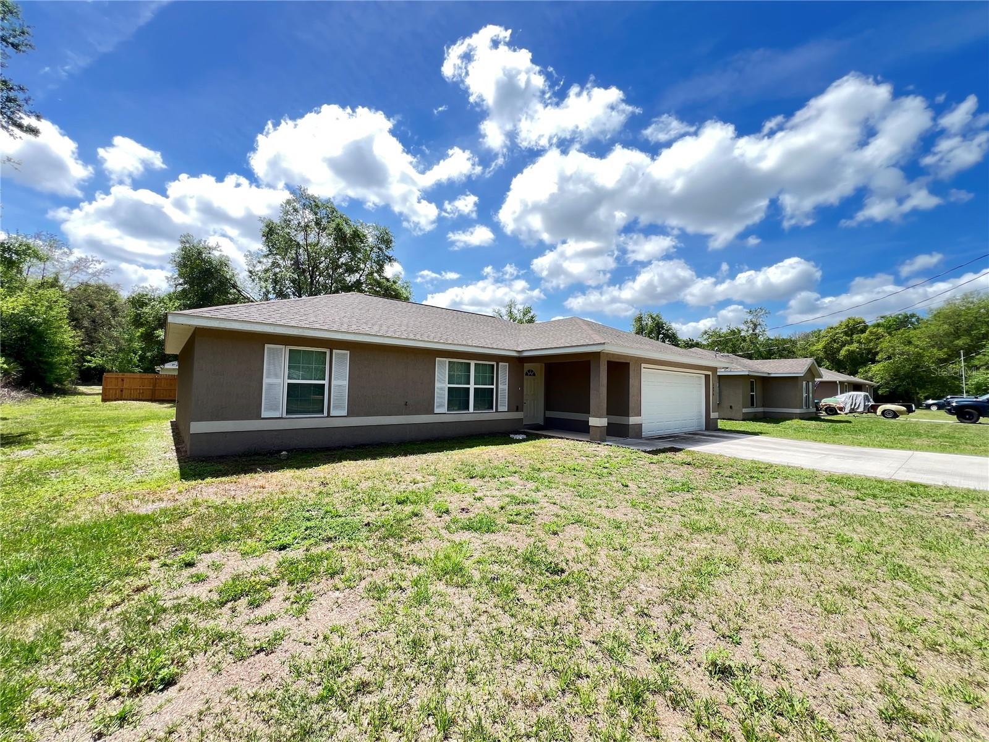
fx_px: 371
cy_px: 371
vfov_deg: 89.9
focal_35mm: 13
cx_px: 494
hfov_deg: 106.2
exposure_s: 1/355
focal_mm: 1.57
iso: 32
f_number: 1.8
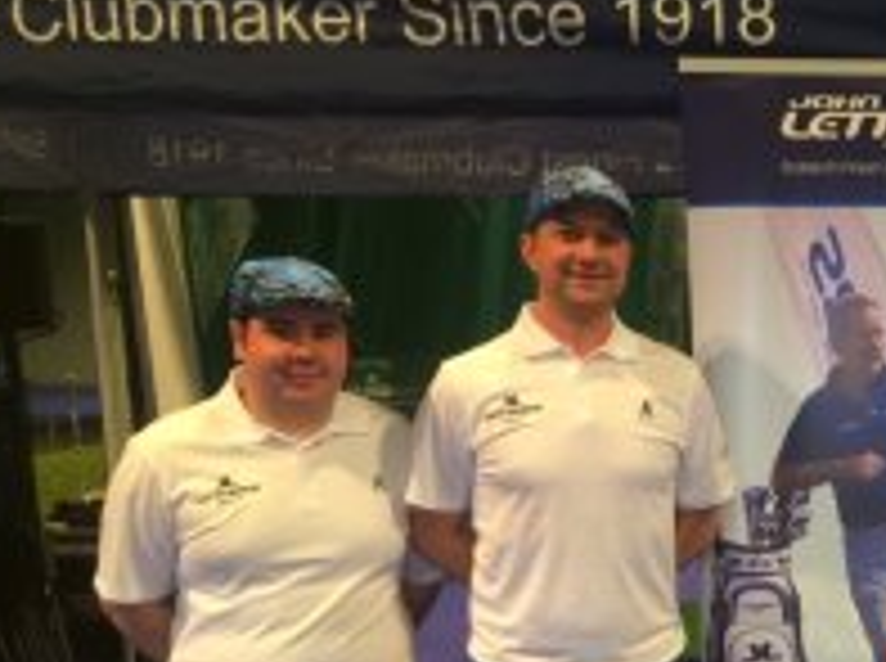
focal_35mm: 59
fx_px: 1507
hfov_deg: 30.9
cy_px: 657
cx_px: 837
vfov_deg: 23.7
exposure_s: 1/33
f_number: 2.2
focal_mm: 4.15
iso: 160
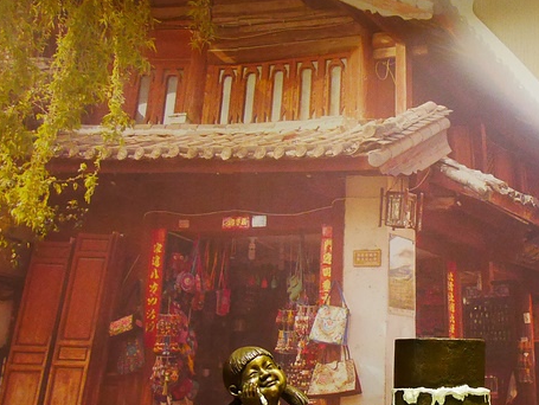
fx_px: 982
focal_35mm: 63
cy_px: 243
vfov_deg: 23.3
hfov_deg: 29.6
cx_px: 468
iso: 2500
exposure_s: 1/60
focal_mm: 14
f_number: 3.5
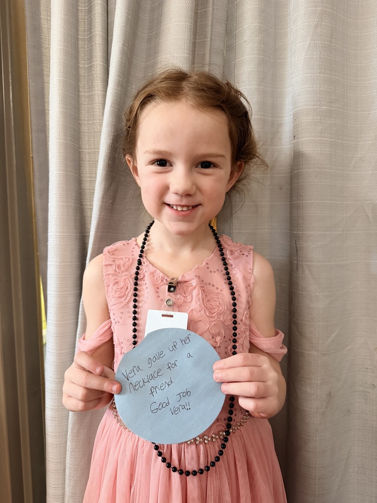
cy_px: 252
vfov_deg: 71.6
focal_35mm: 24
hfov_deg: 56.8
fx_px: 349
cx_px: 188
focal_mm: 6.76
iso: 320
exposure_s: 1/60
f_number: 1.78
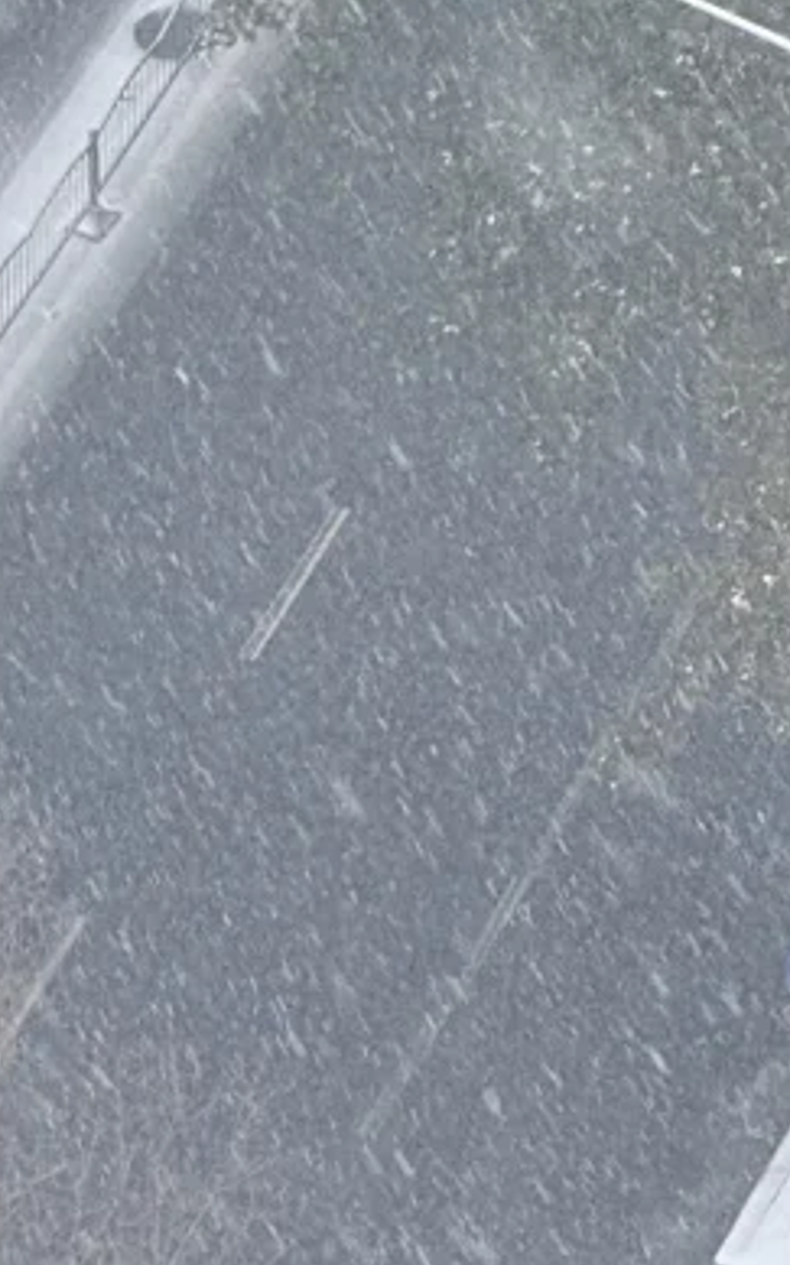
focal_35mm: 471
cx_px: 562
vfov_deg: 4.5
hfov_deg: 2.8
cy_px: 1161
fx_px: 16231
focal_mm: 15.66
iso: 64
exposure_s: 1/196
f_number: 2.8
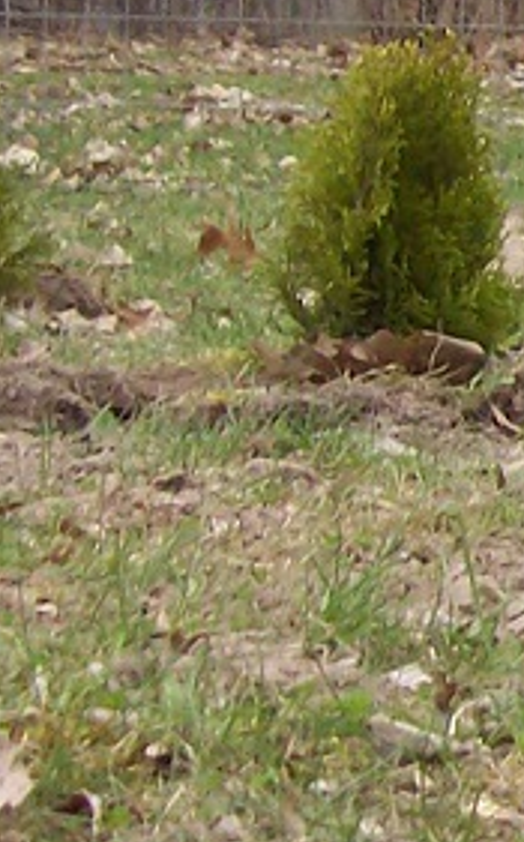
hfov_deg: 7.7
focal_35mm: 155
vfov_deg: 13.5
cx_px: 1359
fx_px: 3551
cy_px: 210
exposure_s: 1/354
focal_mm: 6
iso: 80
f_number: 2.7
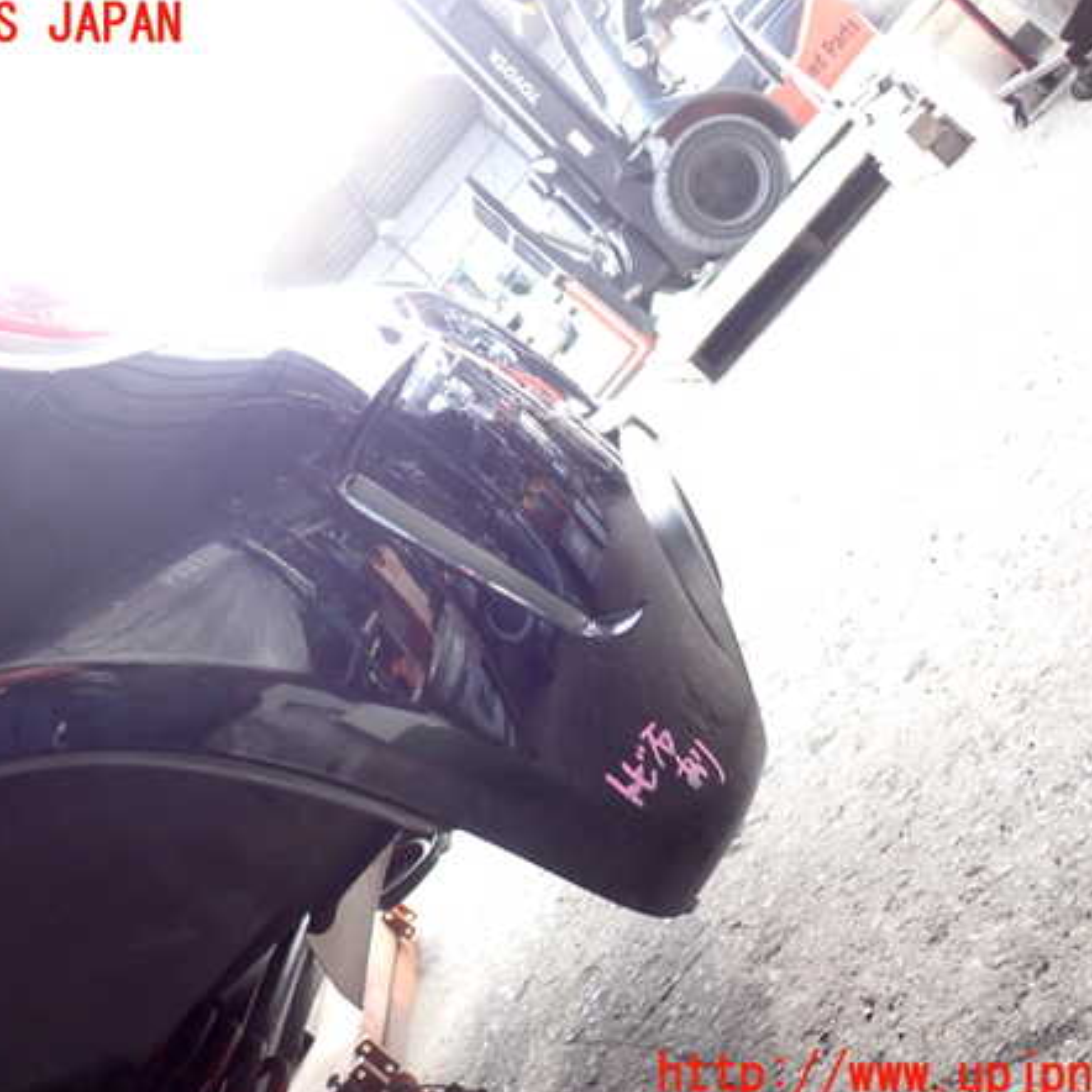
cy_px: 551
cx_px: 474
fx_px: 1285
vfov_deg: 46.0
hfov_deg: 45.9
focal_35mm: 36
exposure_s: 1/60
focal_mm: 5.4
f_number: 2.3
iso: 200
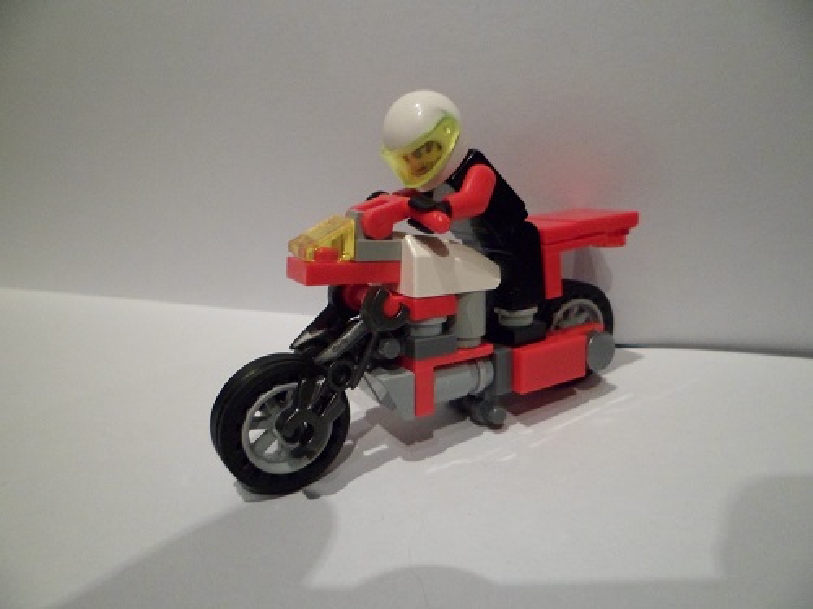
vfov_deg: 53.1
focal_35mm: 26
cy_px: 304
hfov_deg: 67.3
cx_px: 406
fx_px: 611
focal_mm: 4.9
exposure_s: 1/15
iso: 400
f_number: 3.3
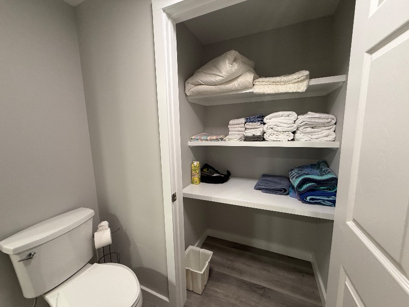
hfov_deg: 102.1
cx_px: 204
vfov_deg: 85.6
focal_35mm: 14
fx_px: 165
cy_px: 154
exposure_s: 1/60
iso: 250
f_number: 2.2
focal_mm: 2.22
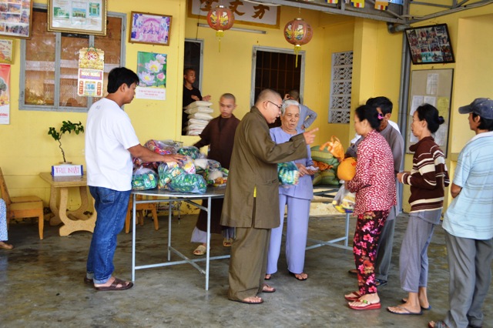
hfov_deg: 46.4
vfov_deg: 31.9
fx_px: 575
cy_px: 164
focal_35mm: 42
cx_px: 246
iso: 400
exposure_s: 1/25
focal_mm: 28
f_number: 4.5
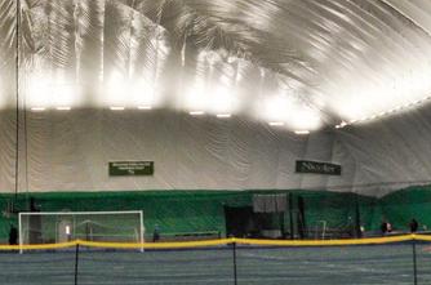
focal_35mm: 97
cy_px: 14
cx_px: 41
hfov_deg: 20.6
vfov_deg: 13.9
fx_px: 1159
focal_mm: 18
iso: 1250
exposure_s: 1/500
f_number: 5.6
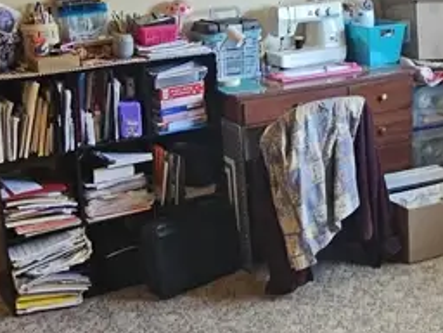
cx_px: 298
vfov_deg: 23.9
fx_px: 781
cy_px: 104
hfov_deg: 31.4
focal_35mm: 61
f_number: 2.2
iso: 250
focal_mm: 2.2
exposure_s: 1/60
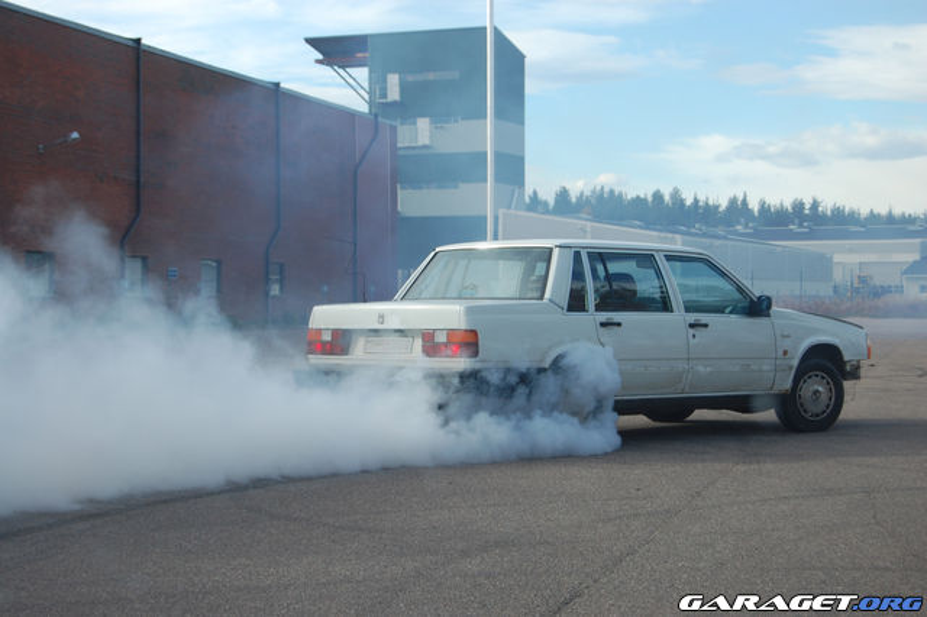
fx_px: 1853
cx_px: 464
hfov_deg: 28.1
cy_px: 308
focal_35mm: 72
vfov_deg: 18.9
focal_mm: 48
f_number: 8
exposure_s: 1/250
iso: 200
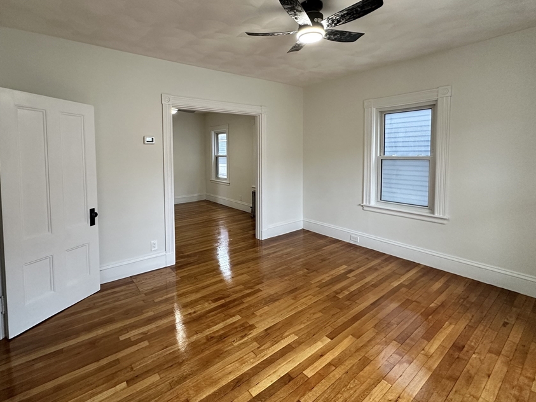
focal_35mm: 17
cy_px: 168
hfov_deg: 90.7
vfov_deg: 74.2
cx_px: 240
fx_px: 263
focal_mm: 2.22
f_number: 2.2
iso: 320
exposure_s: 1/120
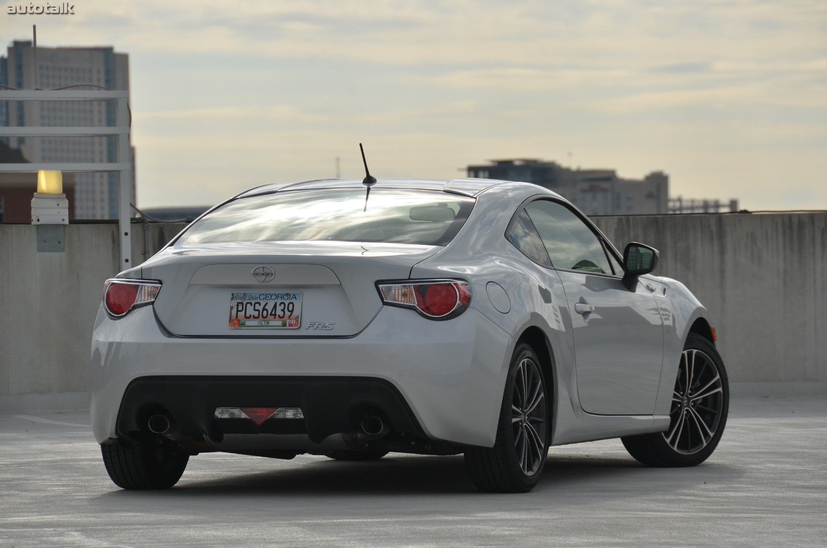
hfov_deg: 9.2
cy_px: 274
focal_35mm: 225
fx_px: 5158
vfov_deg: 6.1
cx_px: 414
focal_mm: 150
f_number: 8
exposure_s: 1/2000
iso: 320
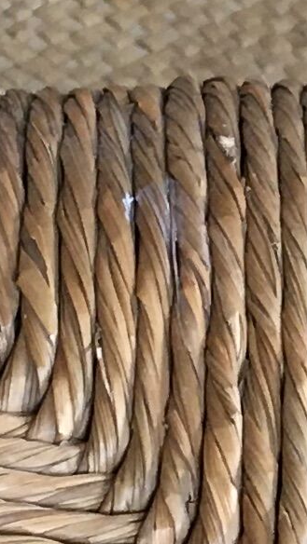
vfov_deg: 9.9
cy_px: 440
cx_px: 319
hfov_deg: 5.6
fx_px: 3151
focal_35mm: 218
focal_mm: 4.15
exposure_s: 1/33
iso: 100
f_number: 2.2
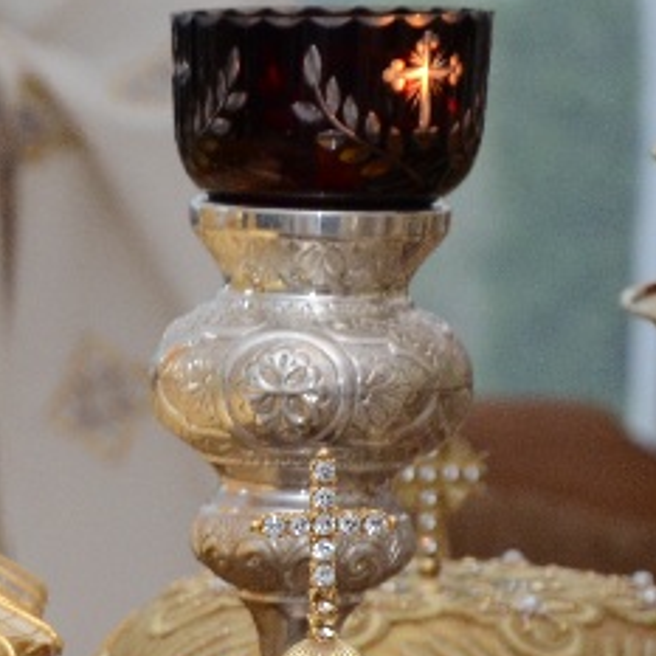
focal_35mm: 526
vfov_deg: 3.3
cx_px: -659
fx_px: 11278
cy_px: 777
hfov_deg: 3.3
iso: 800
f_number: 6.3
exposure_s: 1/125
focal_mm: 80
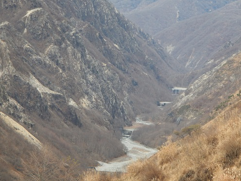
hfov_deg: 13.9
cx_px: 121
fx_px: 989
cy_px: 91
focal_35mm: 142
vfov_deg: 10.5
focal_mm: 25
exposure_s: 1/100
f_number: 4.8
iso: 125
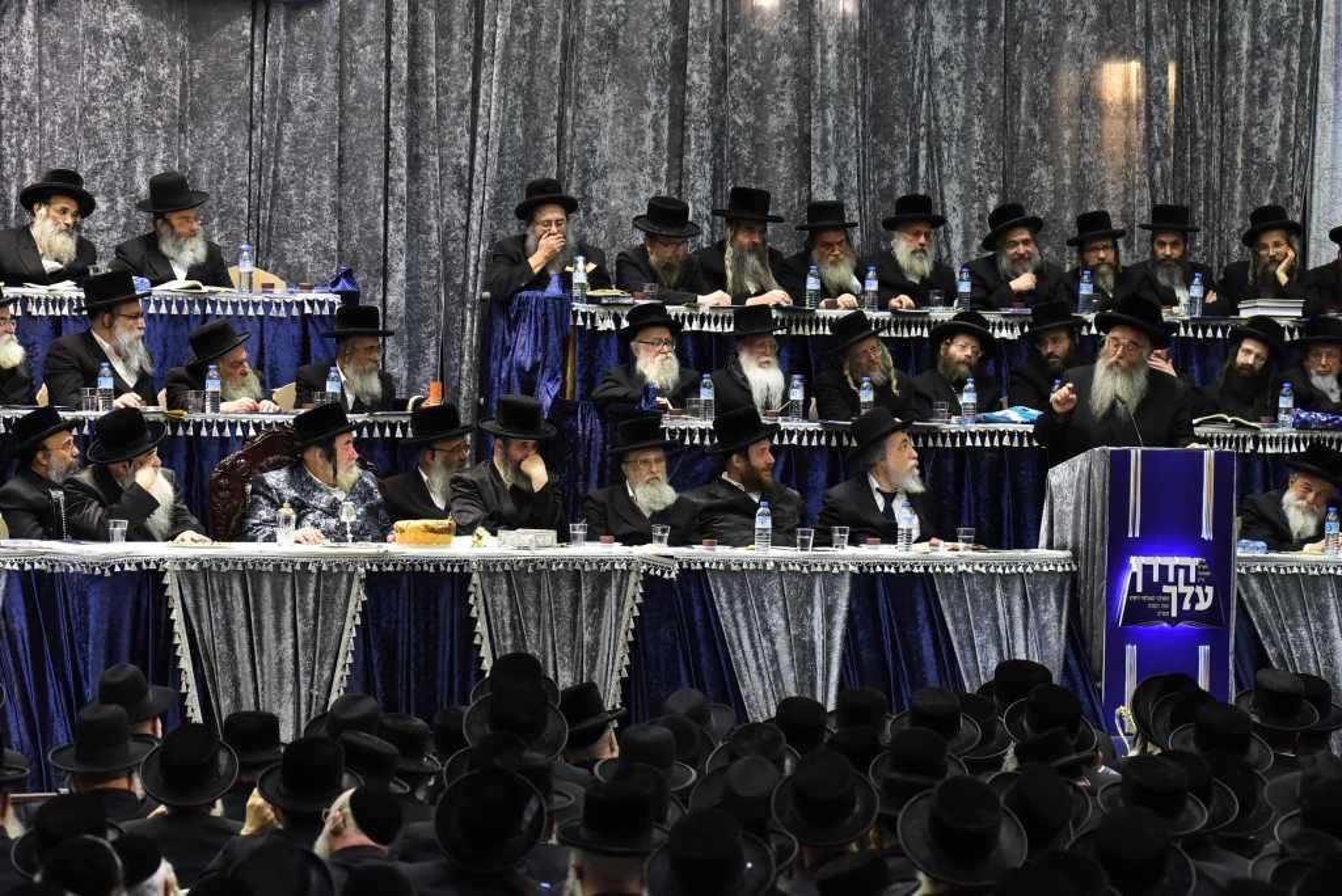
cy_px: 448
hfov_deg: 12.8
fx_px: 5968
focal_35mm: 160
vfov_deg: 8.6
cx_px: 671
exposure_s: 1/200
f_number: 6.3
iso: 2500
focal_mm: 160
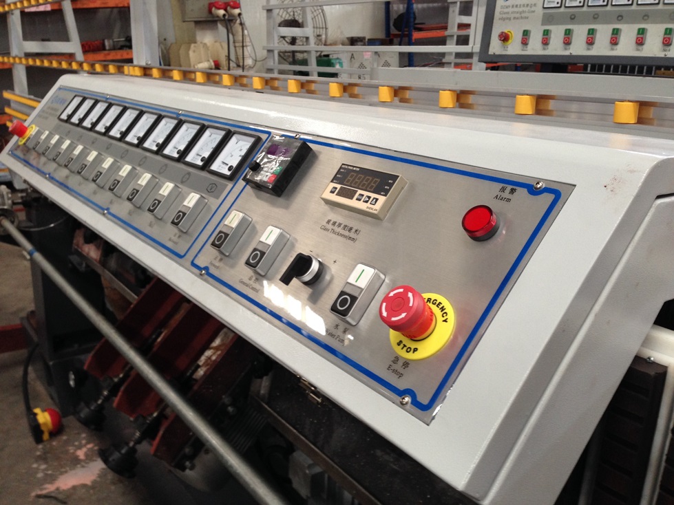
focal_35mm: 33
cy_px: 252
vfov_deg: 42.9
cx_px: 337
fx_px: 642
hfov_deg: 55.4
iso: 100
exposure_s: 1/20
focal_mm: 4.12
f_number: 2.4
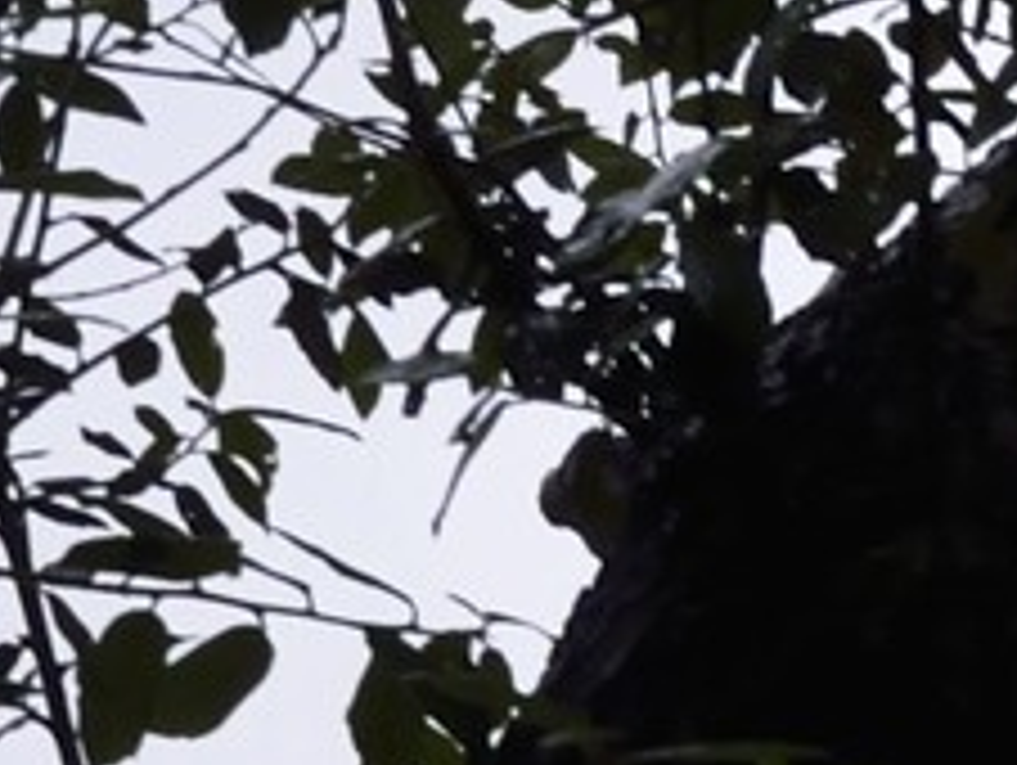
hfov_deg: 5.3
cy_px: 1674
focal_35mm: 340
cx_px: 3524
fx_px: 10000
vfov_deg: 4.3
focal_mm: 50
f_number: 18
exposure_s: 1/160
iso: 800
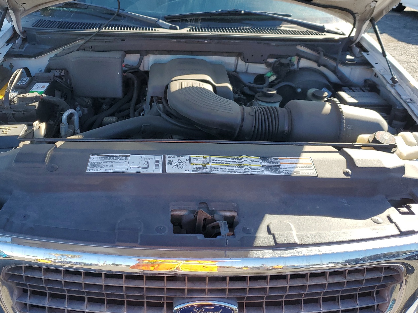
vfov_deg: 42.7
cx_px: 190
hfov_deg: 55.3
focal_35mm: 33
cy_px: 122
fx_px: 398
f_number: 1.5
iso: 50
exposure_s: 1/833
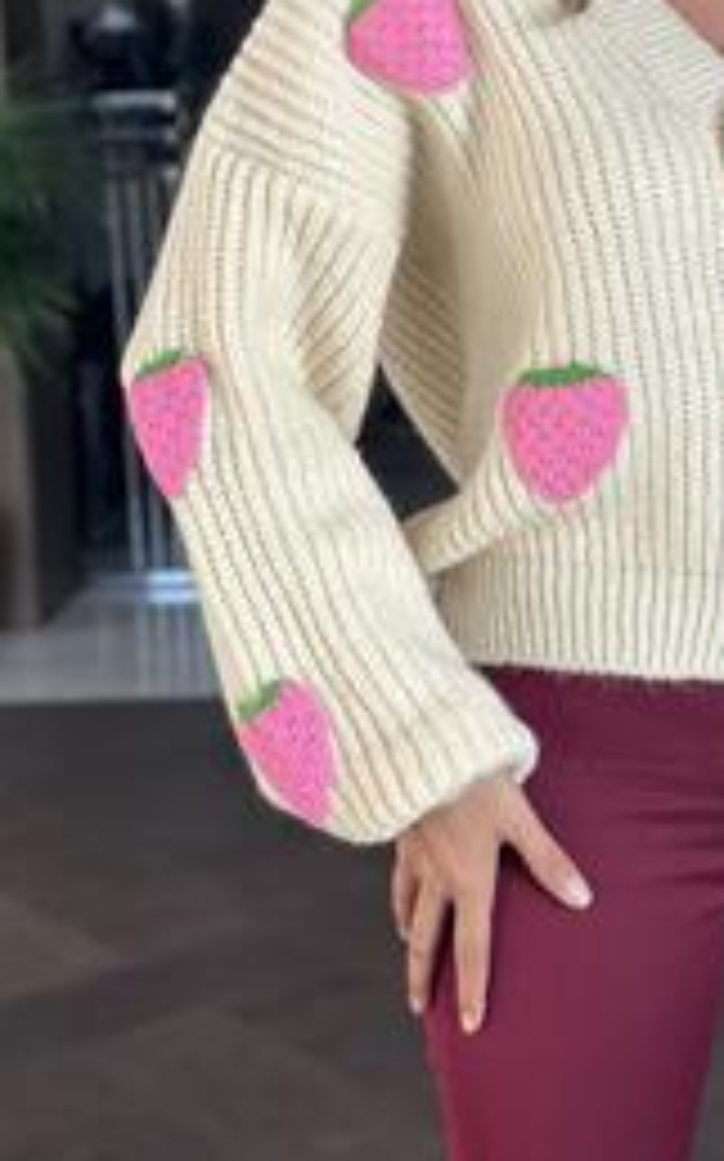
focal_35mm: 100
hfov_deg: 12.9
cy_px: 122
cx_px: 773
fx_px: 3161
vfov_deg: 20.4
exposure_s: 1/121
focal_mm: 6.86
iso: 100
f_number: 1.78
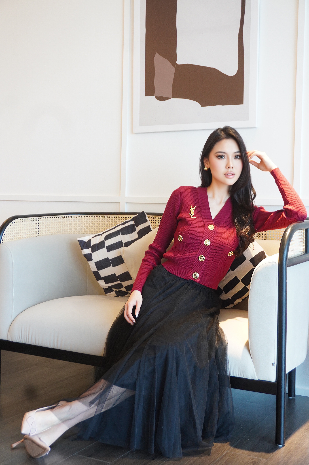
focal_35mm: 48
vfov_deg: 41.1
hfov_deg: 28.0
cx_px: 154
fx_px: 619
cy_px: 232
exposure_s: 1/20
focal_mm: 32
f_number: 5.6
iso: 640
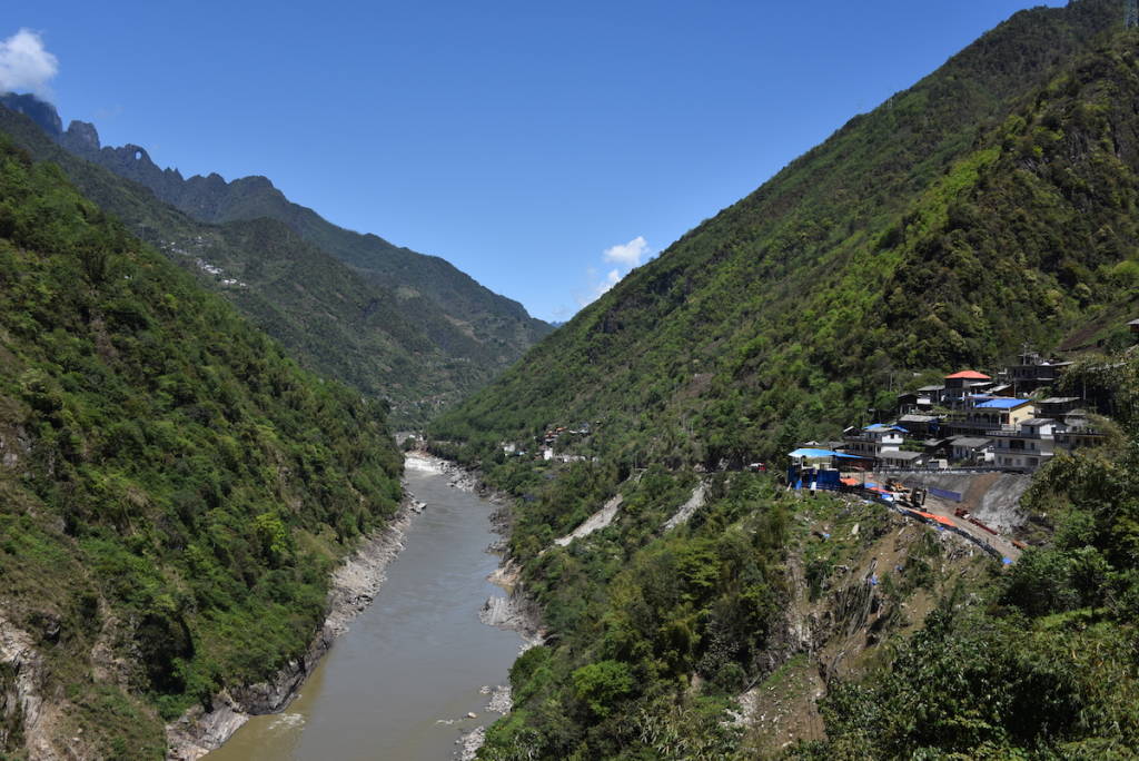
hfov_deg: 58.7
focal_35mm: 32
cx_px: 570
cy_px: 380
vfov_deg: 41.2
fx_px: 1013
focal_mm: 32
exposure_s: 1/400
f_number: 10
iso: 200
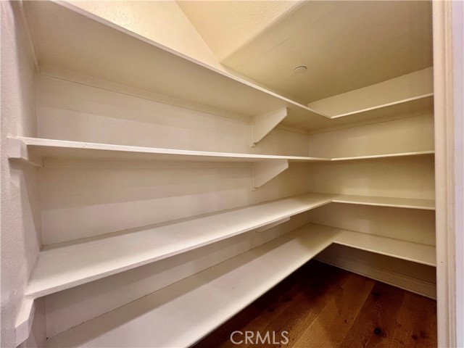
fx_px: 174
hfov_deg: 106.2
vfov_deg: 89.9
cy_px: 174
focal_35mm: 13
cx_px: 232
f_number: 1.8
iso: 200
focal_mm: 1.57
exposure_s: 1/60
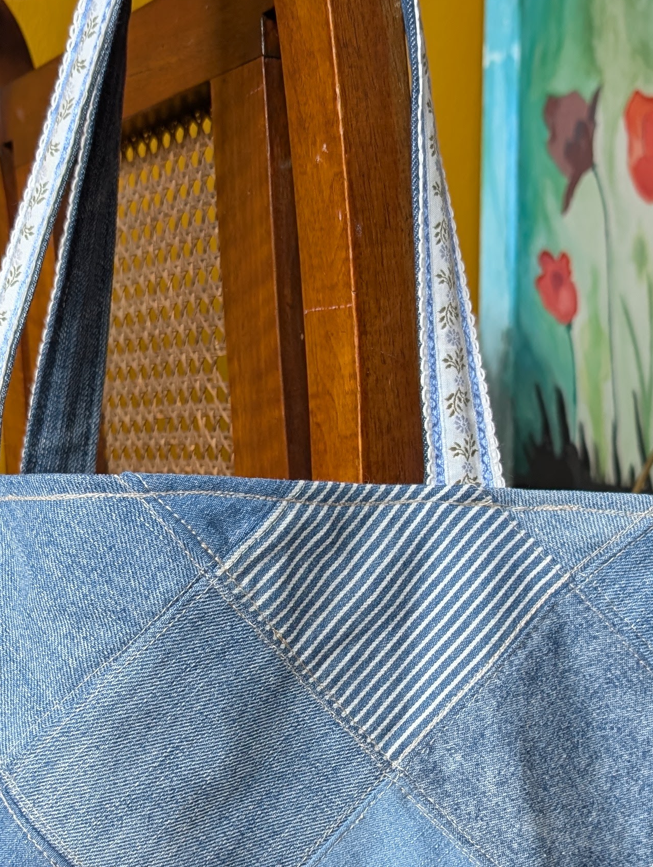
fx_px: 1455
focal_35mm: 58
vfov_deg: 32.2
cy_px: 712
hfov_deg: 25.3
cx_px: 294
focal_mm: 6.9
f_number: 1.68
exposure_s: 1/61.1
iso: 65
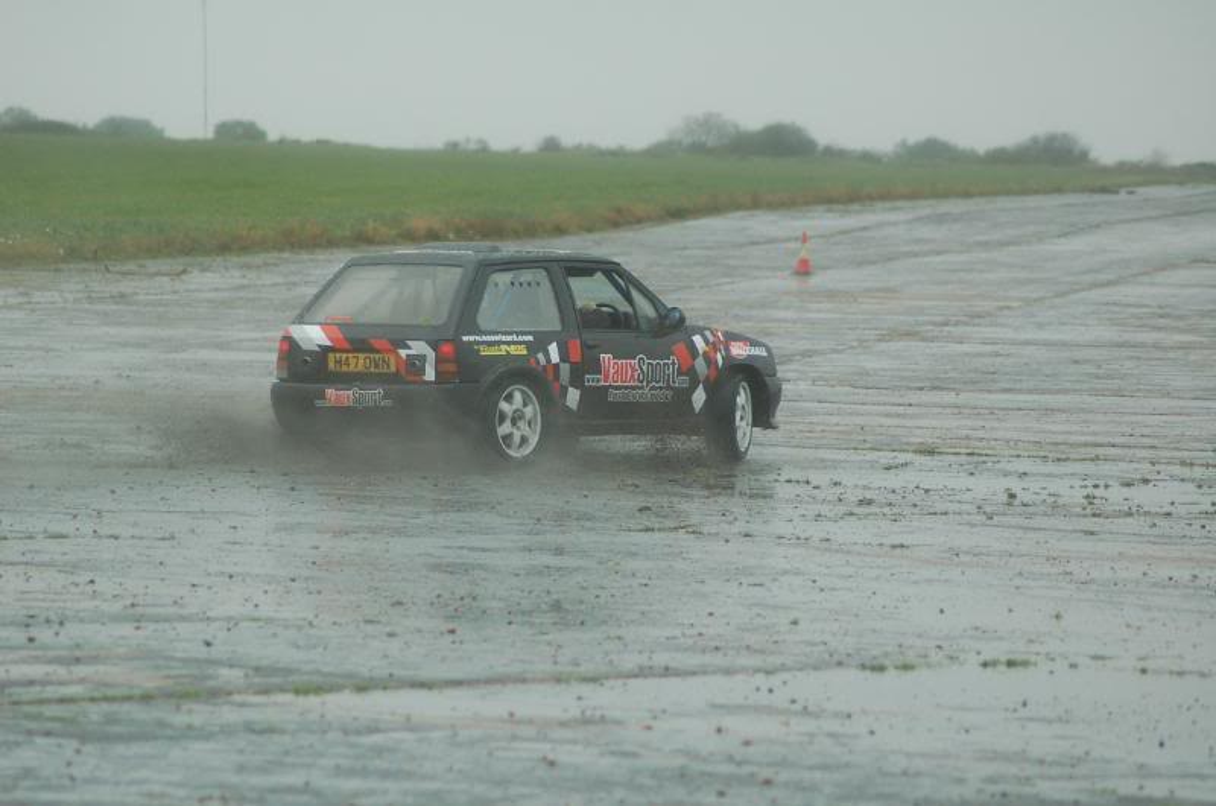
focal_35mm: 270
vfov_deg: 5.1
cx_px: 608
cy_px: 403
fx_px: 9102
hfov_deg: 7.6
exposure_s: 1/500
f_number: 4.8
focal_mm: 180
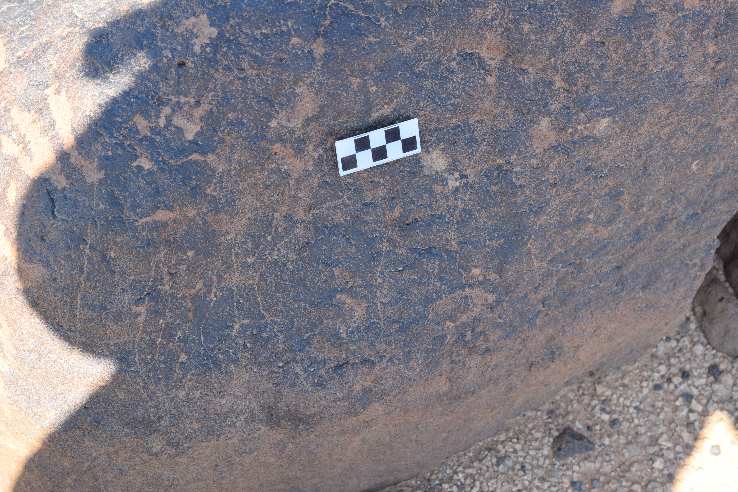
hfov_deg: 24.6
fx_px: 1691
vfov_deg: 16.6
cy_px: 246
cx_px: 369
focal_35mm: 82
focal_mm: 55
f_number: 8
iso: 400
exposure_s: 1/250
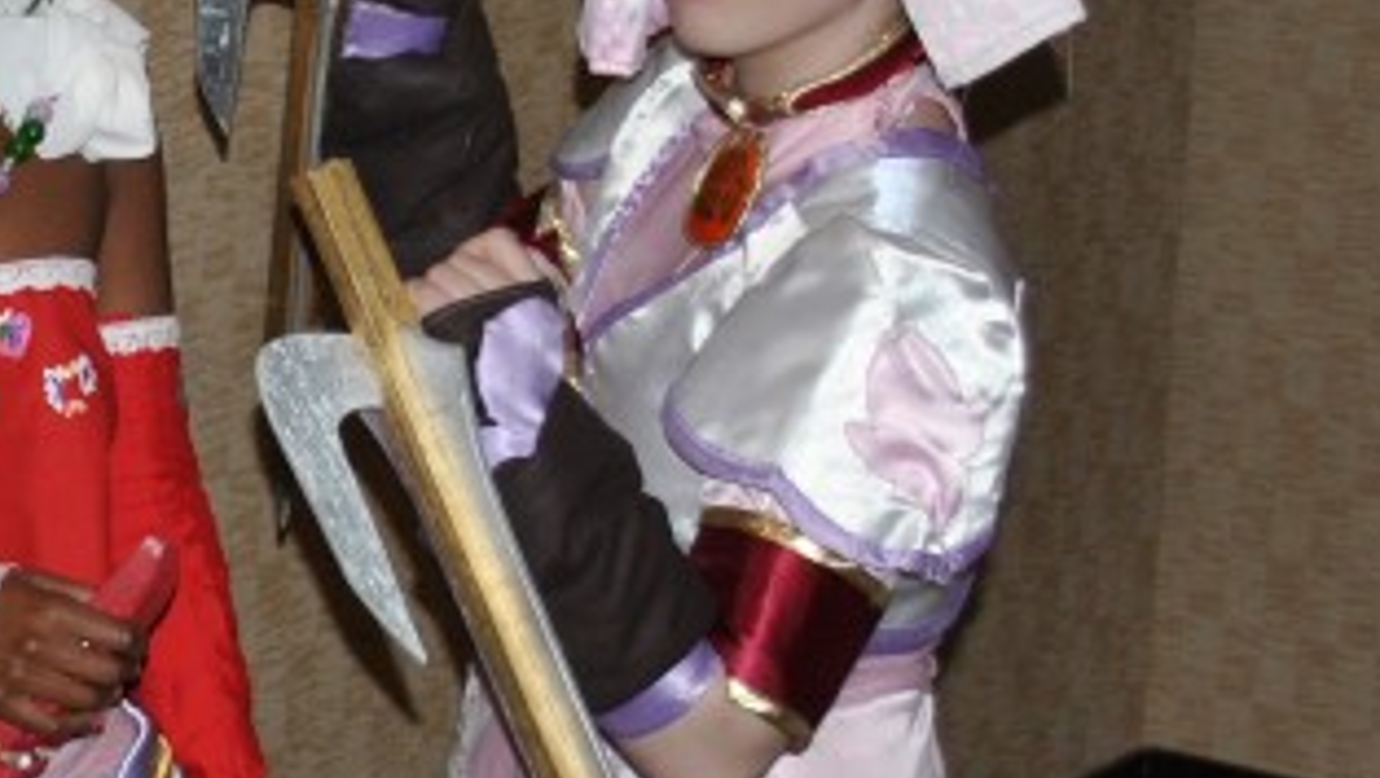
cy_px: 620
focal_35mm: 138
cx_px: -81
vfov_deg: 8.8
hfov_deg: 15.2
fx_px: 5052
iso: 200
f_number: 4
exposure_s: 1/60
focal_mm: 24
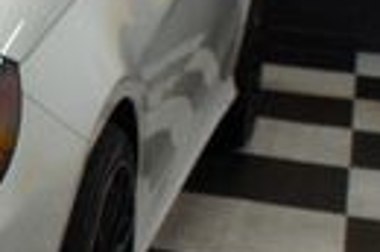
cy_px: 67
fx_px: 1400
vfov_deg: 10.2
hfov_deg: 13.6
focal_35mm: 133
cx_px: -330
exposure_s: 1/250
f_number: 4.5
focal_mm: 18
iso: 1000
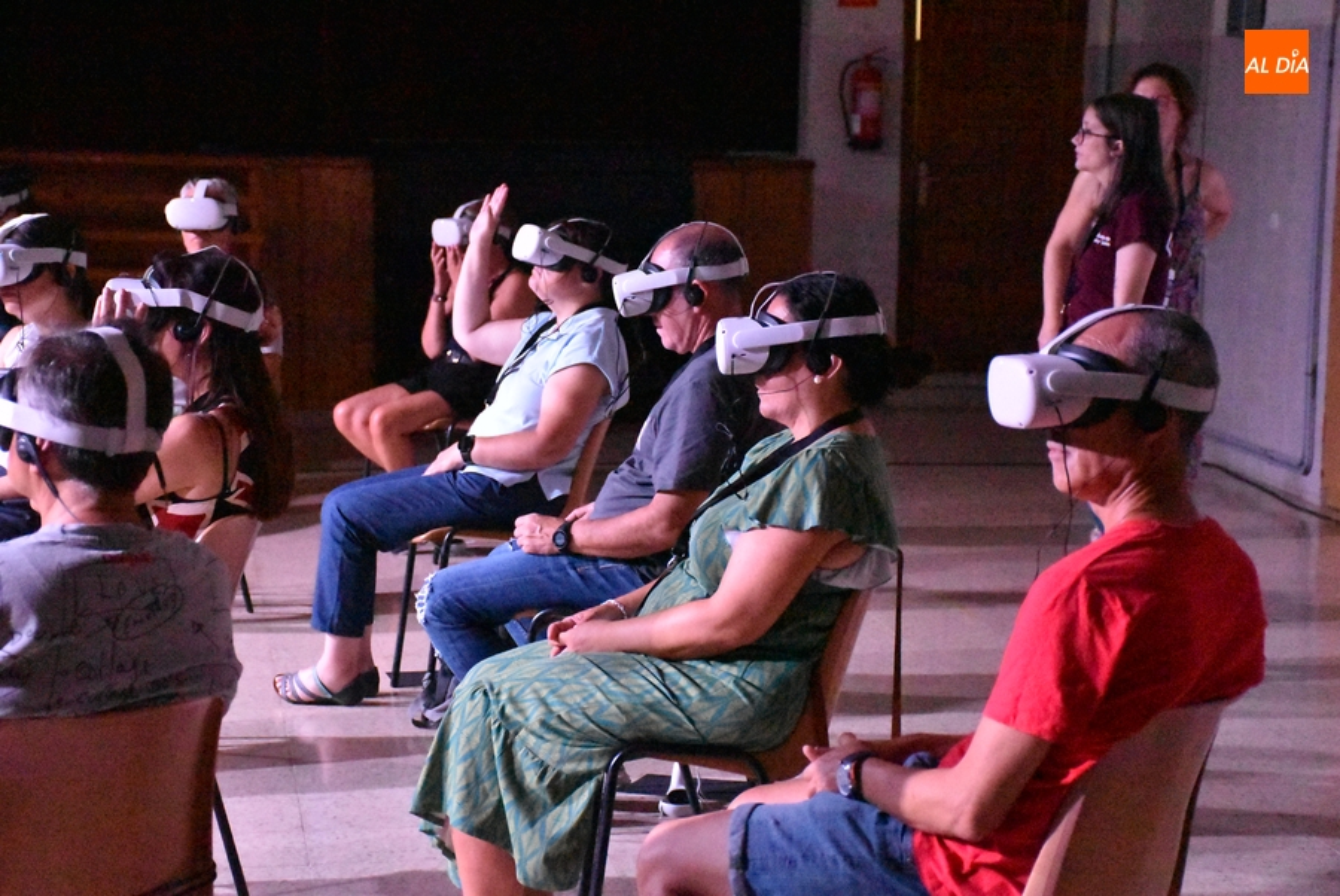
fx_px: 3130
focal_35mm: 84
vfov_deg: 16.3
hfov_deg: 24.2
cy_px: 448
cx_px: 670
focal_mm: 56
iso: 25600
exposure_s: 1/160
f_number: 4.8
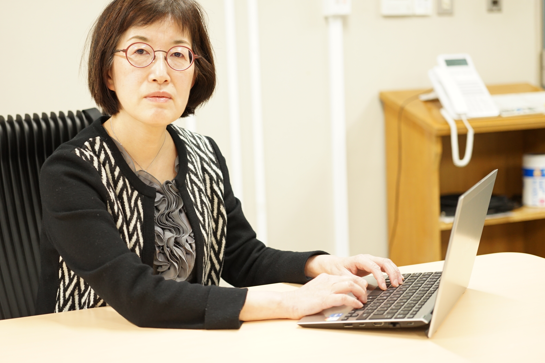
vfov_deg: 21.9
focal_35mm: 62
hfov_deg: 32.3
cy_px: 153
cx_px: 233
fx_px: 939
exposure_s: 1/100
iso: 800
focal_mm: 50
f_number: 2.5
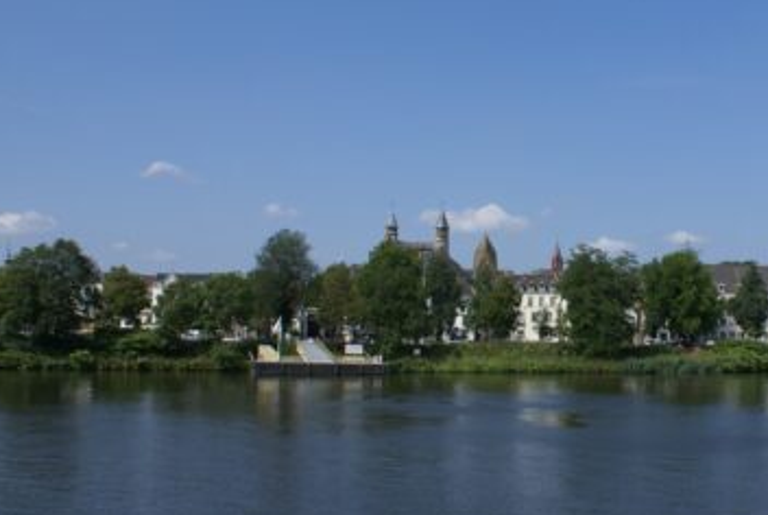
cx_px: 550
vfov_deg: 29.4
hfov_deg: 41.7
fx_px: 983
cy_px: 249
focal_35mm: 46
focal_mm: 18
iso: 100
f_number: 10
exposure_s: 1/250
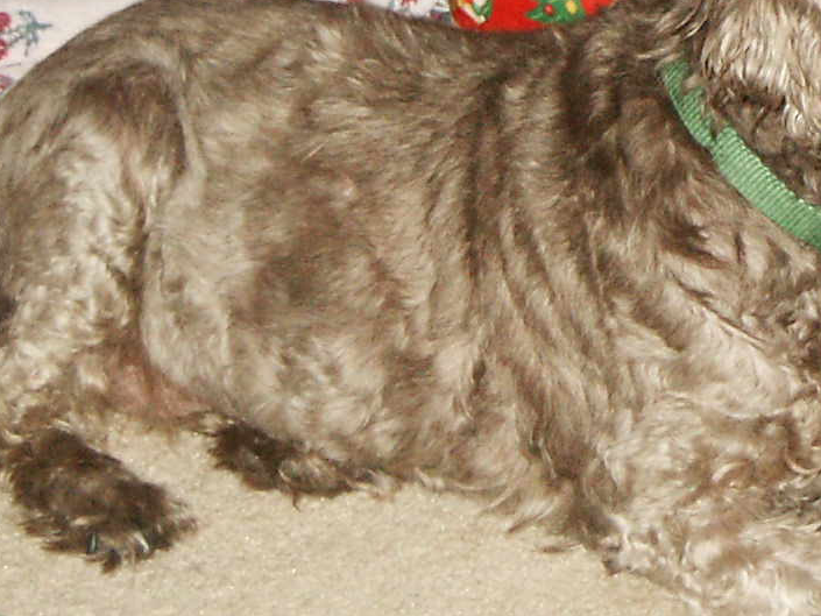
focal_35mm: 187
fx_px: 4436
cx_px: 794
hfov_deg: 10.5
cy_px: -12
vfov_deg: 7.9
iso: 200
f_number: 3.6
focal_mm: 12.02
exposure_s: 1/60
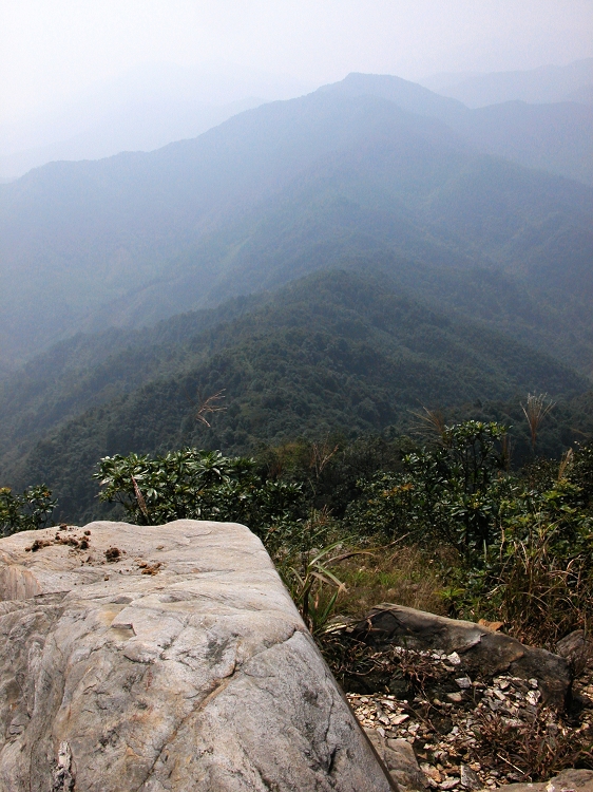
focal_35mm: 35
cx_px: 296
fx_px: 800
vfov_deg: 52.6
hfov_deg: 40.7
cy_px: 396
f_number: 8
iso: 100
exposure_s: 1/577
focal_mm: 8.9
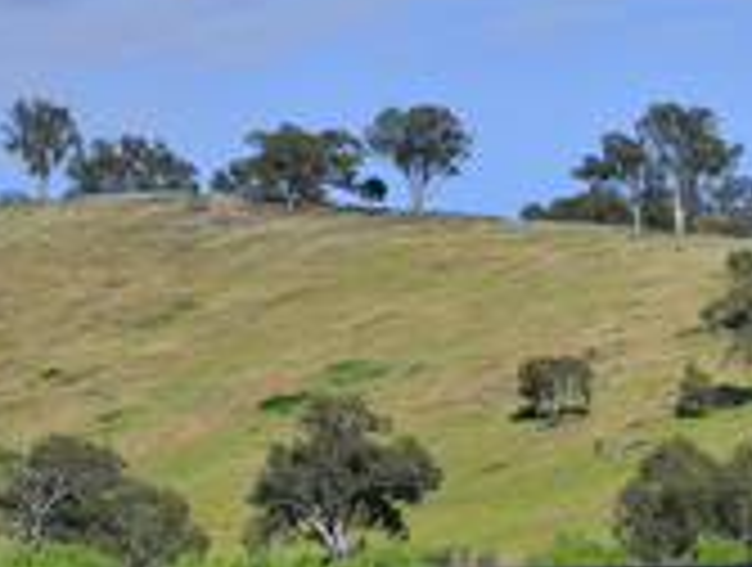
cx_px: 842
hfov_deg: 9.1
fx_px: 4681
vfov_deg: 6.9
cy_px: 432
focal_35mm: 215
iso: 100
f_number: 10
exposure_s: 1/400
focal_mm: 52
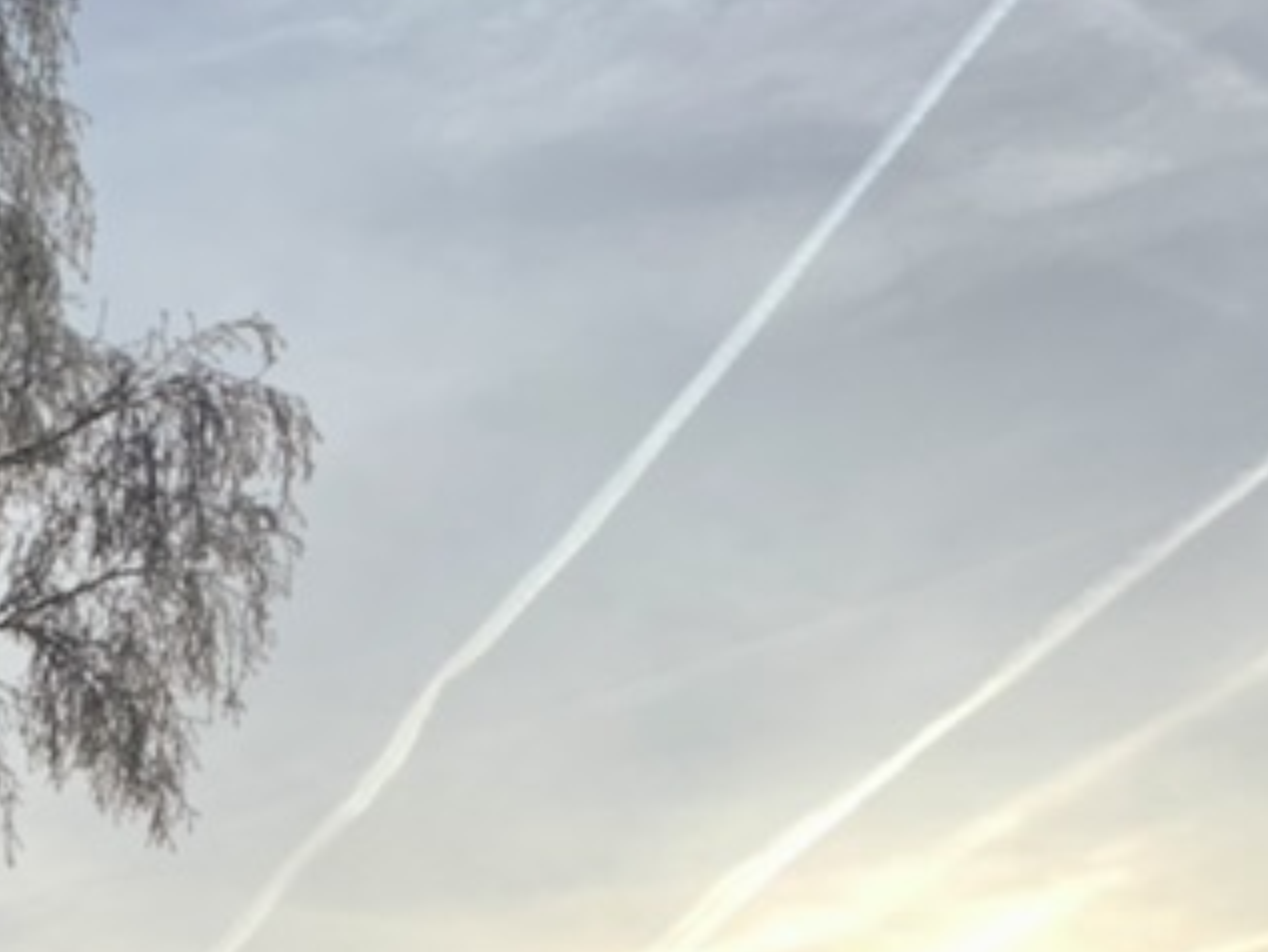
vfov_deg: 17.1
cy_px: 976
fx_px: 3078
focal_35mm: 84
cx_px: -292
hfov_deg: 21.5
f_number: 1.8
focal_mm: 4.25
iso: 25
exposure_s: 1/887
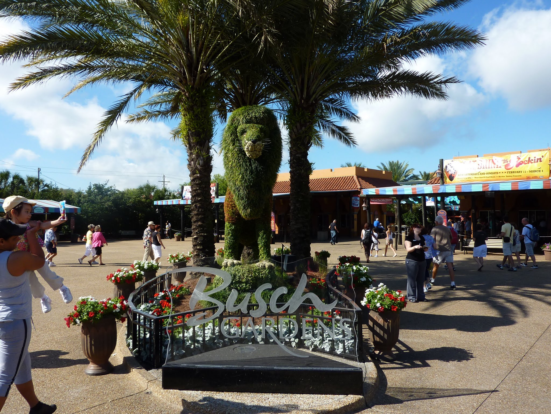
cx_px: 276
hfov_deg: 69.4
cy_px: 207
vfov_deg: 54.9
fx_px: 398
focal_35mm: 25
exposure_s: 1/400
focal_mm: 4.1
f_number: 4.5
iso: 80
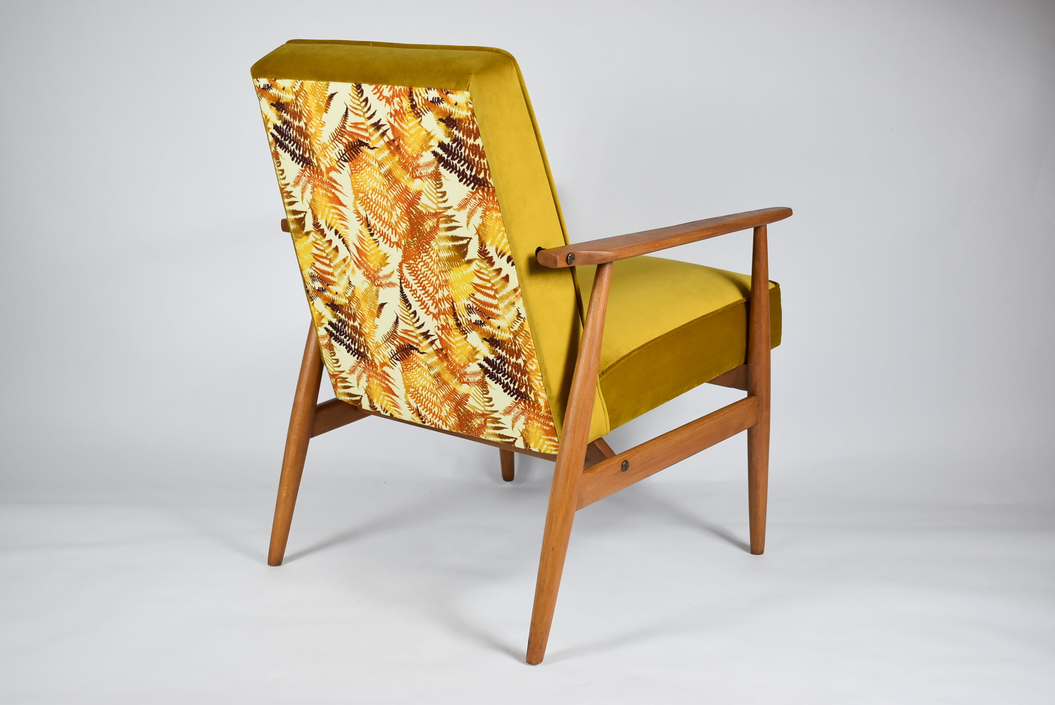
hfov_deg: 41.1
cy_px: 352
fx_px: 1408
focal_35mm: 48
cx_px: 528
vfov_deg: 28.1
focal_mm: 32
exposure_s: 1/125
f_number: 5
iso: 800
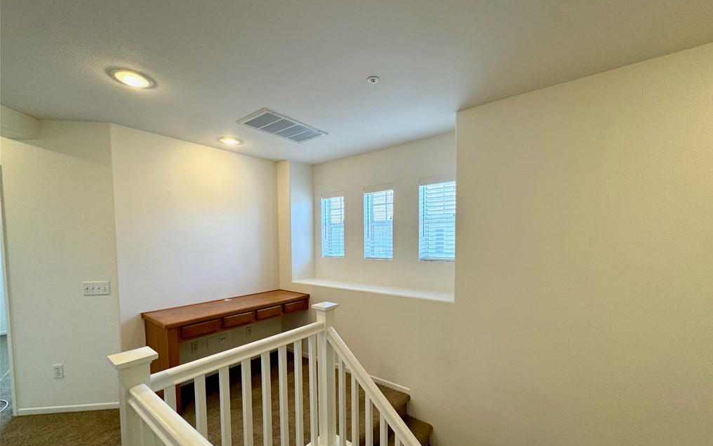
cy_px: 253
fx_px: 291
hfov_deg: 101.5
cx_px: 360
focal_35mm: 15
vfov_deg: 74.4
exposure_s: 1/120
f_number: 2.2
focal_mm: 2.22
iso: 100
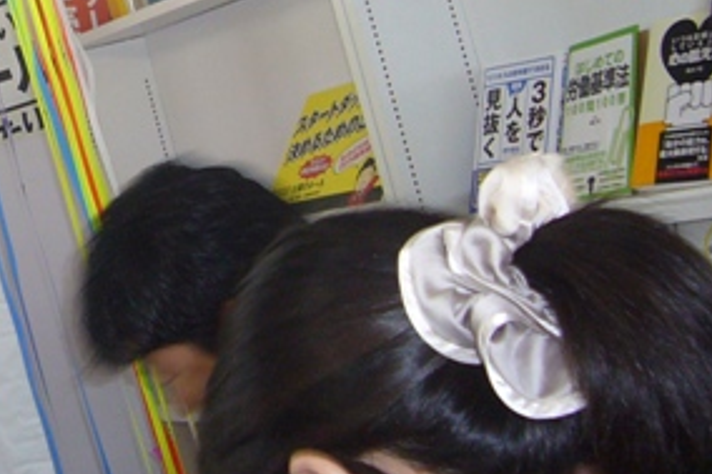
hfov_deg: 20.9
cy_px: 65
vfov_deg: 14.6
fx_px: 1838
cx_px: -66
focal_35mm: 93
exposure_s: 1/30
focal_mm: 4.9
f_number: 2.9
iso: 100
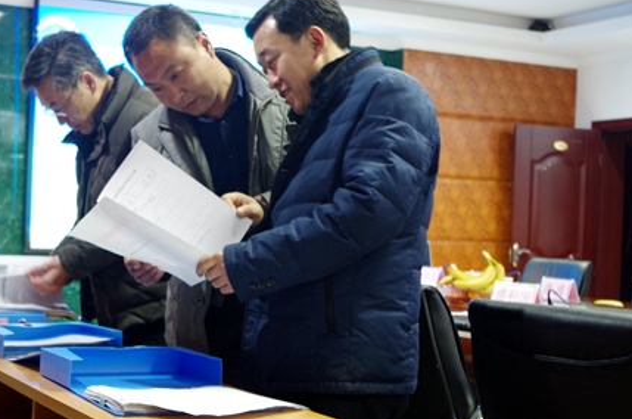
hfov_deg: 31.3
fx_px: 1121
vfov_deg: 21.1
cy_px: 231
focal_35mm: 64
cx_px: 228
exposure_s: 1/6
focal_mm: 32.5
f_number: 4
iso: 800
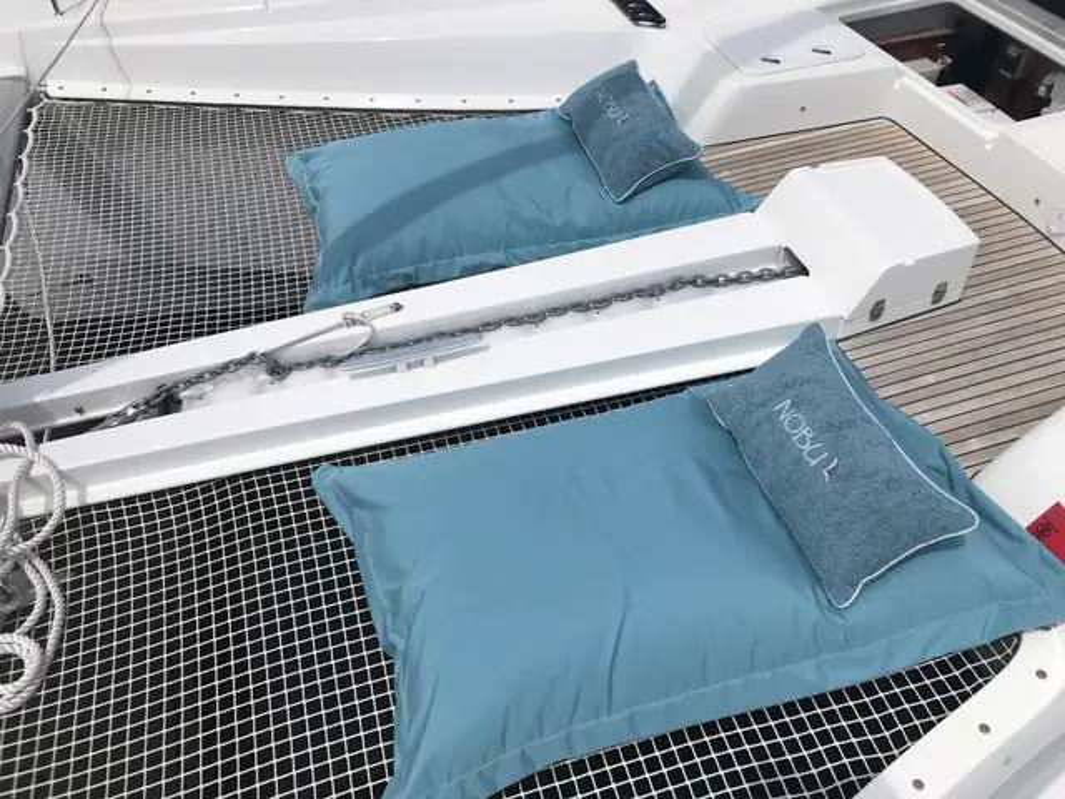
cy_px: 400
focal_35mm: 28
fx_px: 861
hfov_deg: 63.4
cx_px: 532
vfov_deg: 49.7
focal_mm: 3.99
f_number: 1.8
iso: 20
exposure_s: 1/6410
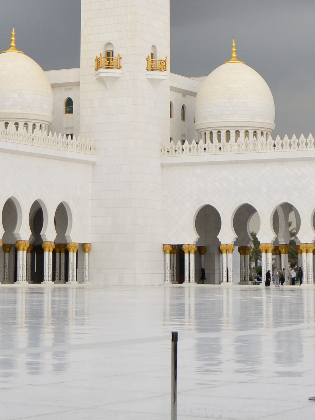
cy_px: -61
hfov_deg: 14.9
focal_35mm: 99
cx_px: 129
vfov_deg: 18.9
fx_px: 1201
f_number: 3.5
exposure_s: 1/1000
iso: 180
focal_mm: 22
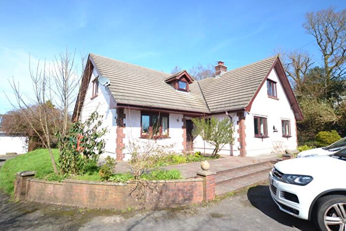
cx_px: 173
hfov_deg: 90.0
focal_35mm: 18
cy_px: 116
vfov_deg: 67.4
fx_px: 173
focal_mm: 12
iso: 200
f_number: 4
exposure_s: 1/1000
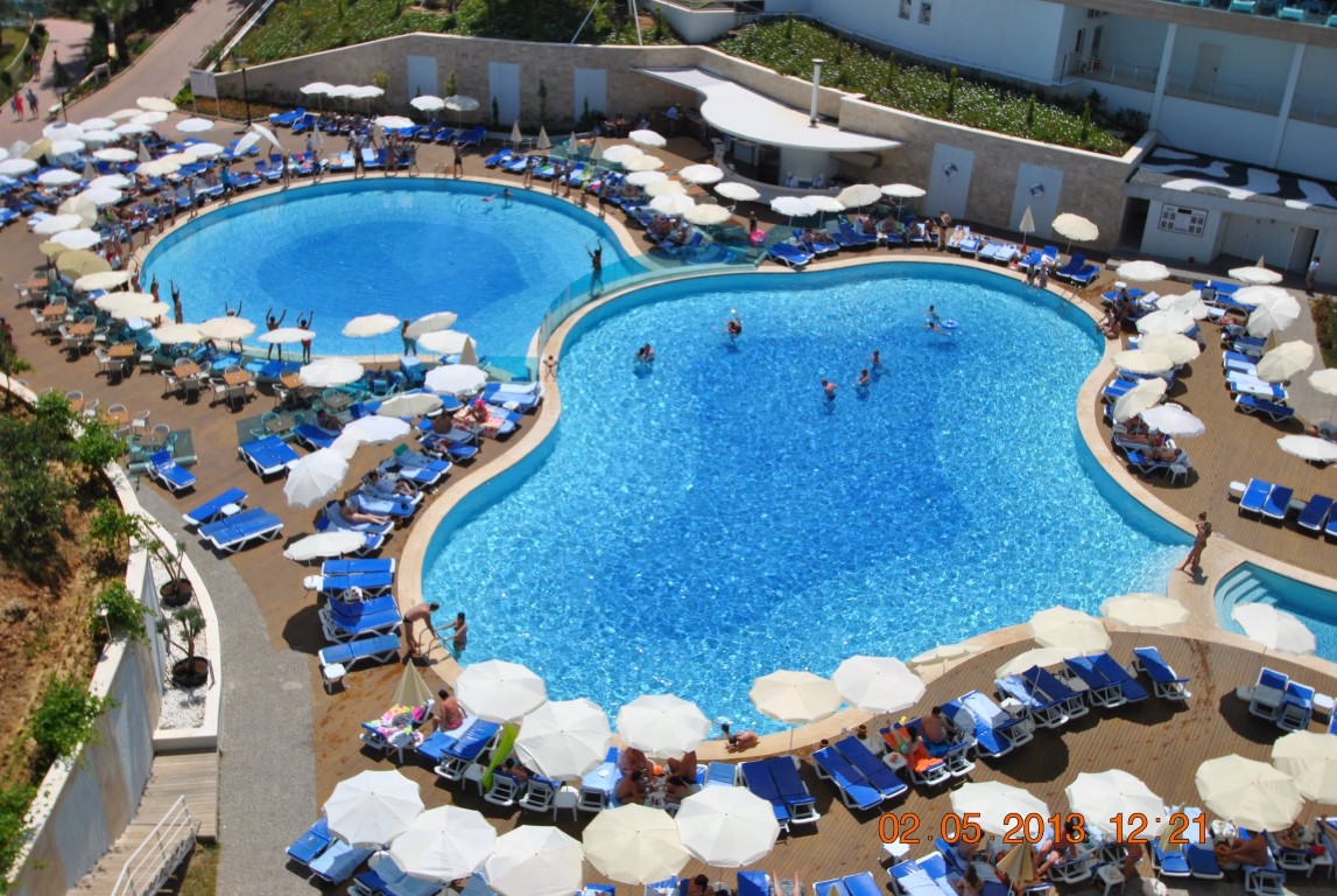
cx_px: 668
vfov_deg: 37.0
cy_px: 448
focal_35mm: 36
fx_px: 1339
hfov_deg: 53.1
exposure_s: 1/400
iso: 100
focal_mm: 24
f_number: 10
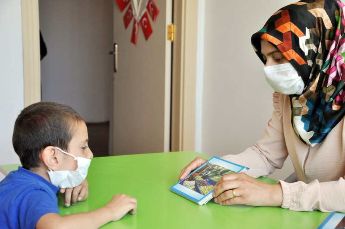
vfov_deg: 20.1
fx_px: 646
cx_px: 172
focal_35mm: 68
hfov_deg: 29.9
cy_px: 114
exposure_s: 1/100
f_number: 5
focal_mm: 45
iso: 400
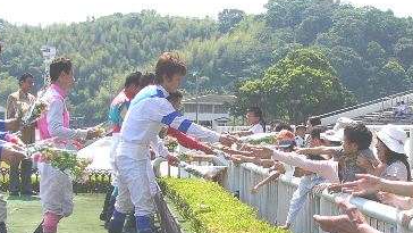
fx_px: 756
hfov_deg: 30.5
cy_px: 113
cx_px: 168
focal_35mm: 69
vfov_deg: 17.5
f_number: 6.5
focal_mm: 6
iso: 50
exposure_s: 1/1000
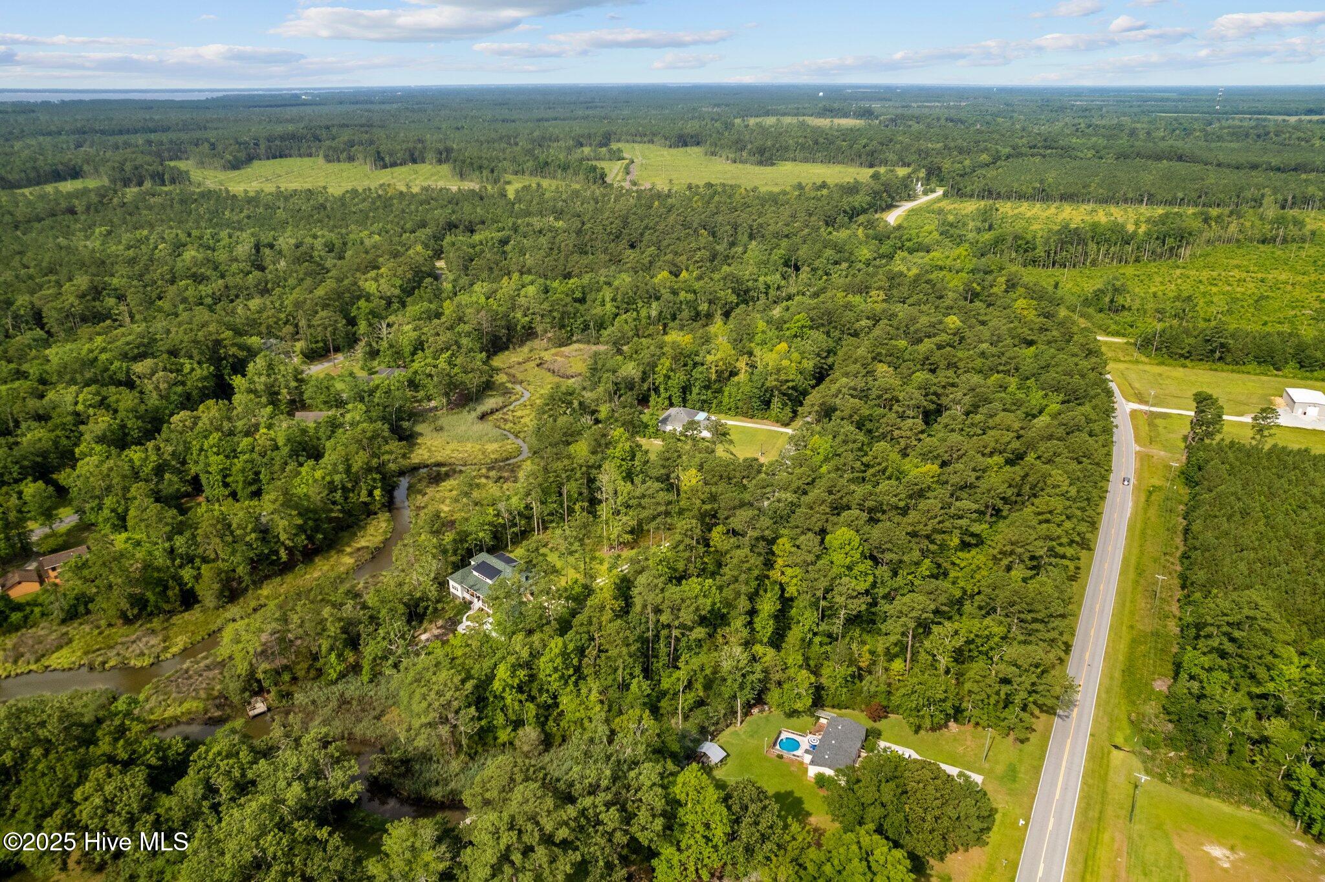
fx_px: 809
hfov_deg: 78.6
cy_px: 441
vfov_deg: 57.2
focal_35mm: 22
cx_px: 662
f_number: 2.8
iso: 100
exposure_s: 1/500
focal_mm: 8.38
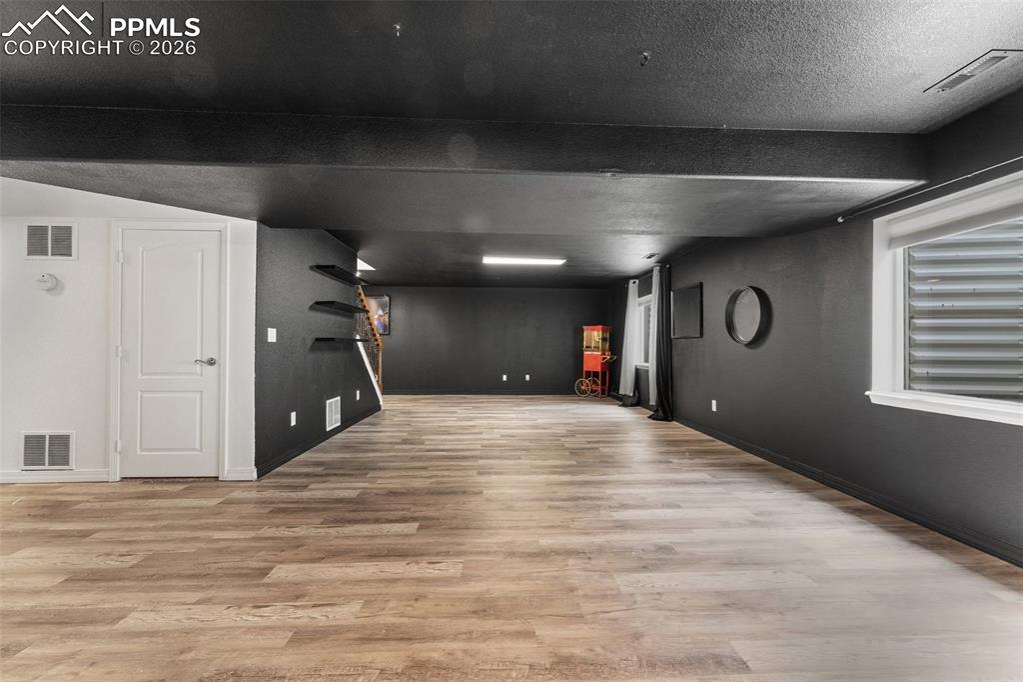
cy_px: 341
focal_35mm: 14
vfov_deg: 81.2
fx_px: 398
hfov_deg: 104.3
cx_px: 512
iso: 400
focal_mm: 14
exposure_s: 1.3
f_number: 9
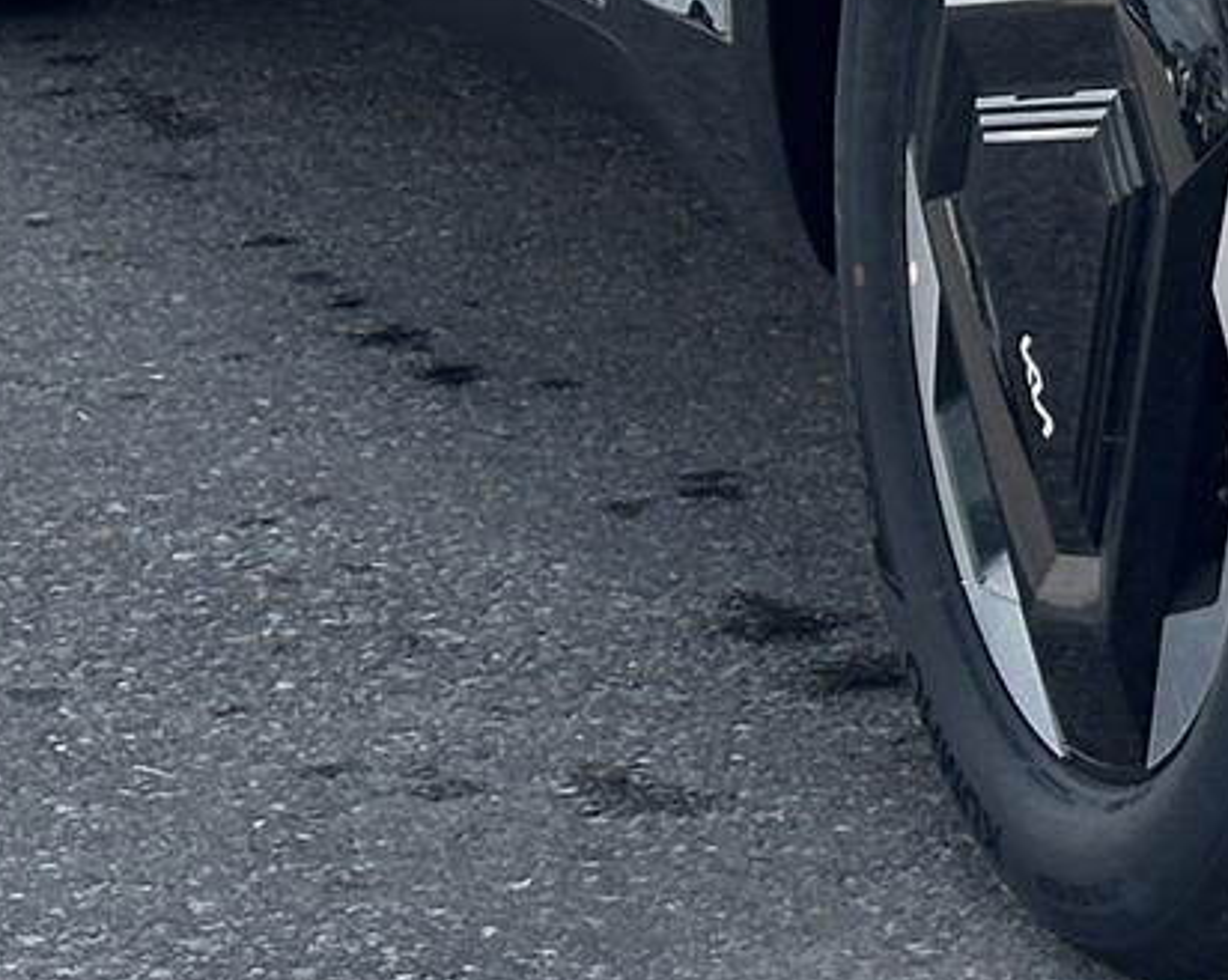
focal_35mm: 233
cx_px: 2200
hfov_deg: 8.0
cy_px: -691
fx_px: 8462
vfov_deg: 6.5
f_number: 1.78
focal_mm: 6.86
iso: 64
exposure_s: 1/2114
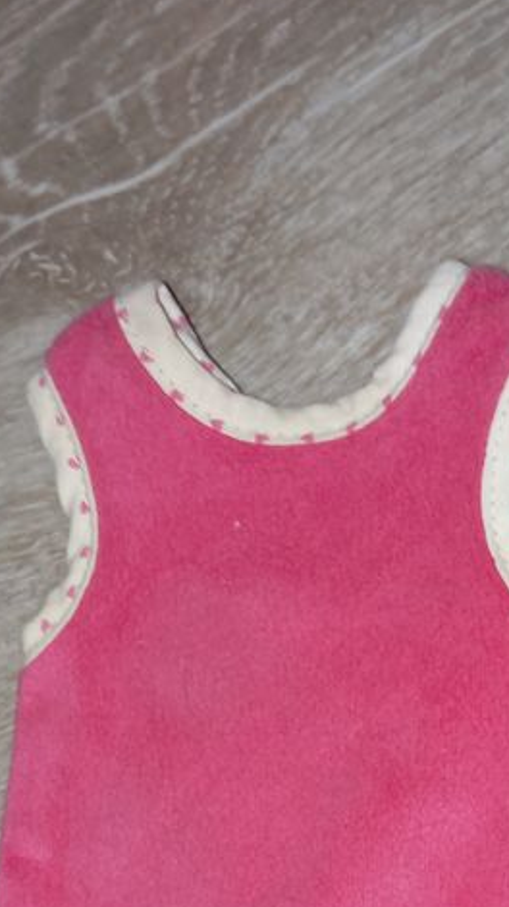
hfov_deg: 18.4
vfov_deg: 30.6
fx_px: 1561
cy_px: 849
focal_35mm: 65
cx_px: 363
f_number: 1.8
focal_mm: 4.22
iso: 215
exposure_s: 1/33.3
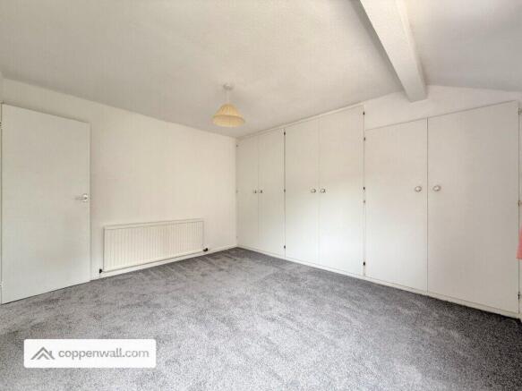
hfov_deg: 102.1
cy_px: 196
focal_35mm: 14
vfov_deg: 85.7
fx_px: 211
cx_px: 261
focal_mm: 2.22
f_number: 2.2
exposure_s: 1/99
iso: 80
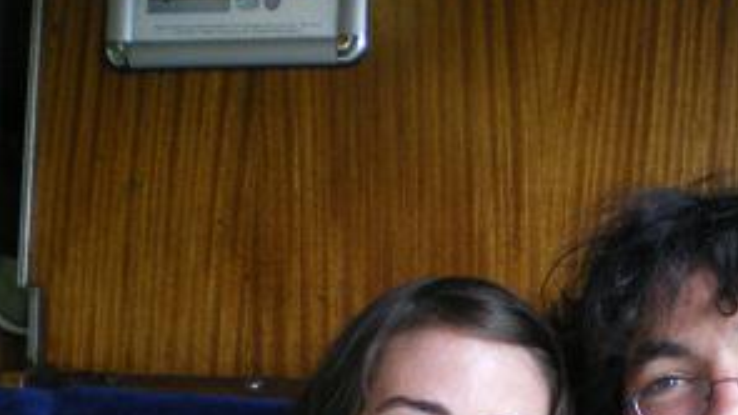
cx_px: 578
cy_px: 422
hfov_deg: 28.1
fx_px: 1448
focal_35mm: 74
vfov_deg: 16.0
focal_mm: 6.3
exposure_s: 1/50
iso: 250
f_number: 3.1
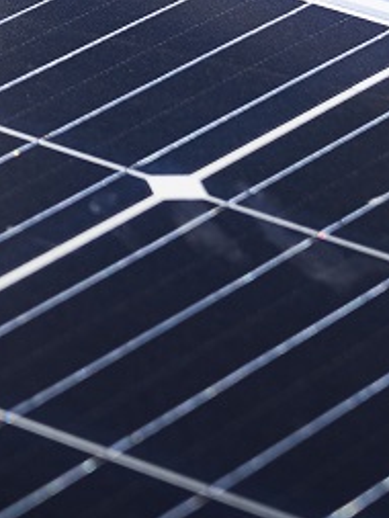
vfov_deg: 6.3
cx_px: -235
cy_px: -169
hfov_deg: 4.7
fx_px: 4686
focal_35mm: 313
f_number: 3.5
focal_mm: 50
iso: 50
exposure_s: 1/320
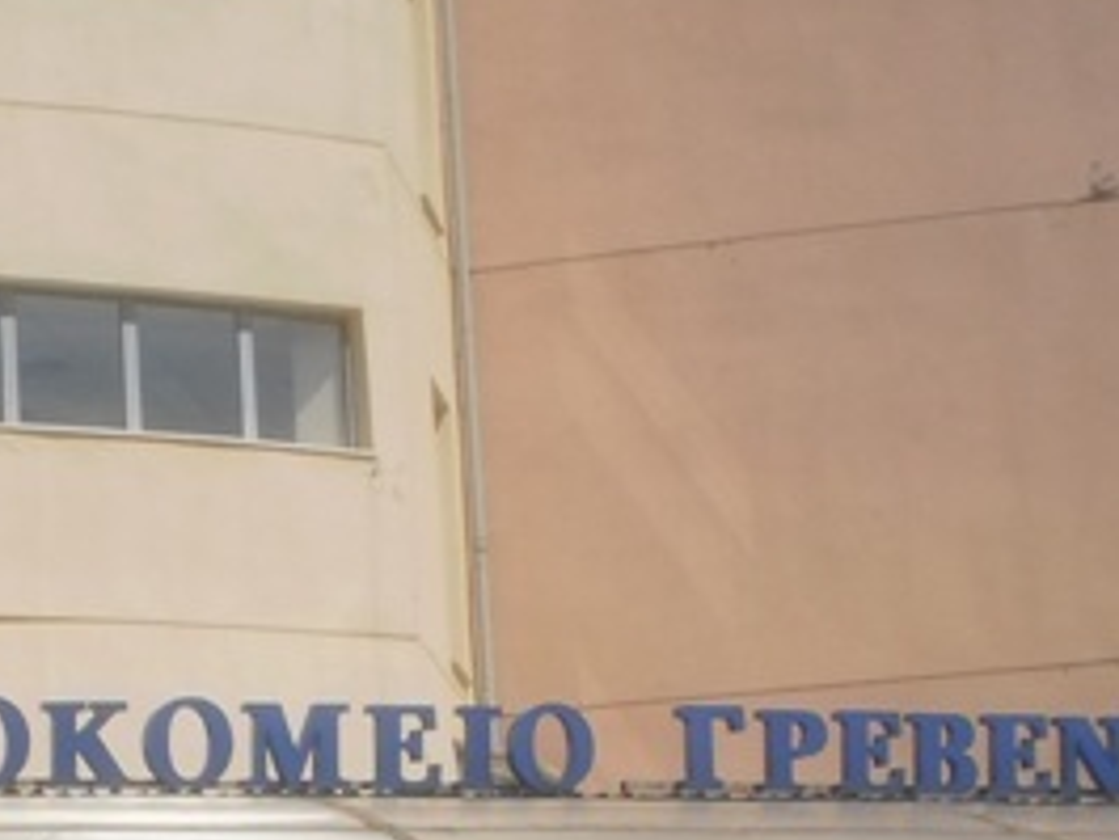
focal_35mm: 111
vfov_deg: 13.1
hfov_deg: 17.4
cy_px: 912
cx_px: 59
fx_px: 3590
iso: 100
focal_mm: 6.3
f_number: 4.6
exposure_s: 1/2000
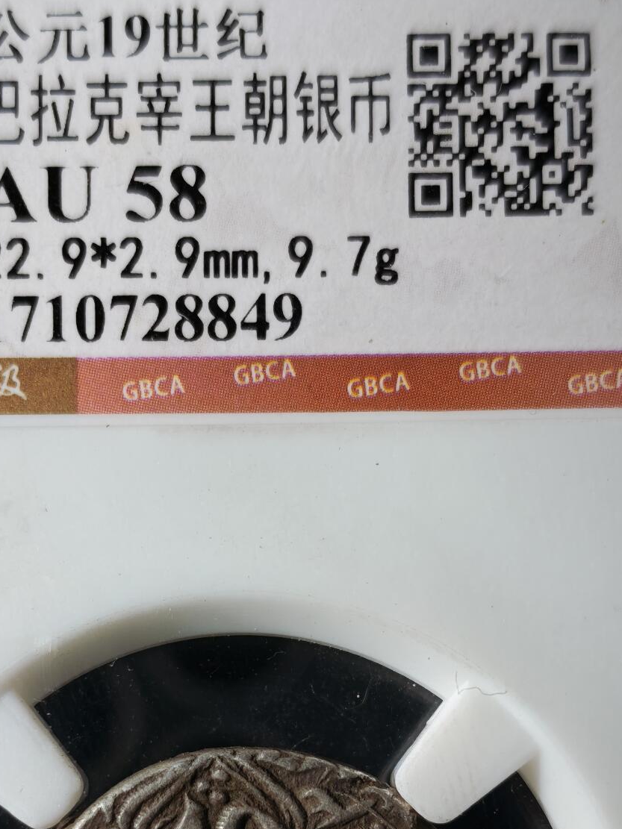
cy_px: 652
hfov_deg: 18.2
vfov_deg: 23.8
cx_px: 209
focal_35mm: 81
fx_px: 1941
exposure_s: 1/269
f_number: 1.63
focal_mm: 5.85
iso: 50
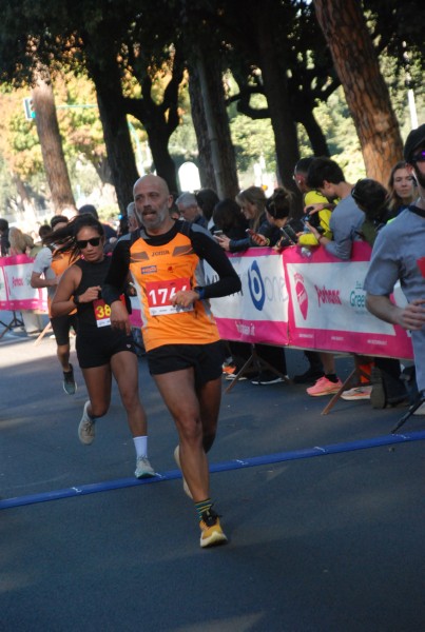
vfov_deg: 14.4
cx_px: 212
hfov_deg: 9.7
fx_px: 2510
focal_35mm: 142
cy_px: 316
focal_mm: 95
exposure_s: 1/400
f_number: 5.6
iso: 1000
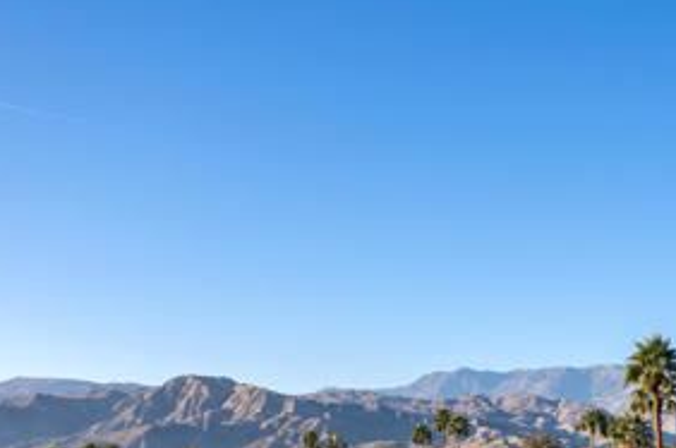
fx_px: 937
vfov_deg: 25.2
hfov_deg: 38.8
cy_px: 482
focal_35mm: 50
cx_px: 489
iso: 110
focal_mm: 8.38
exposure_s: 1/2500
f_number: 2.8
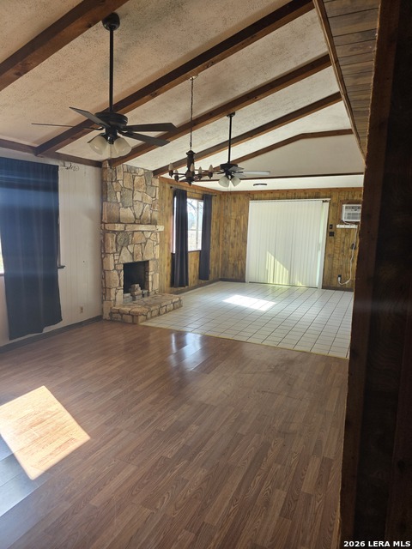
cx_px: 206
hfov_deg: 58.9
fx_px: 365
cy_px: 274
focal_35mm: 23
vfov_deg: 73.9
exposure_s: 1/180
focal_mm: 6.3
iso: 40
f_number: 1.7
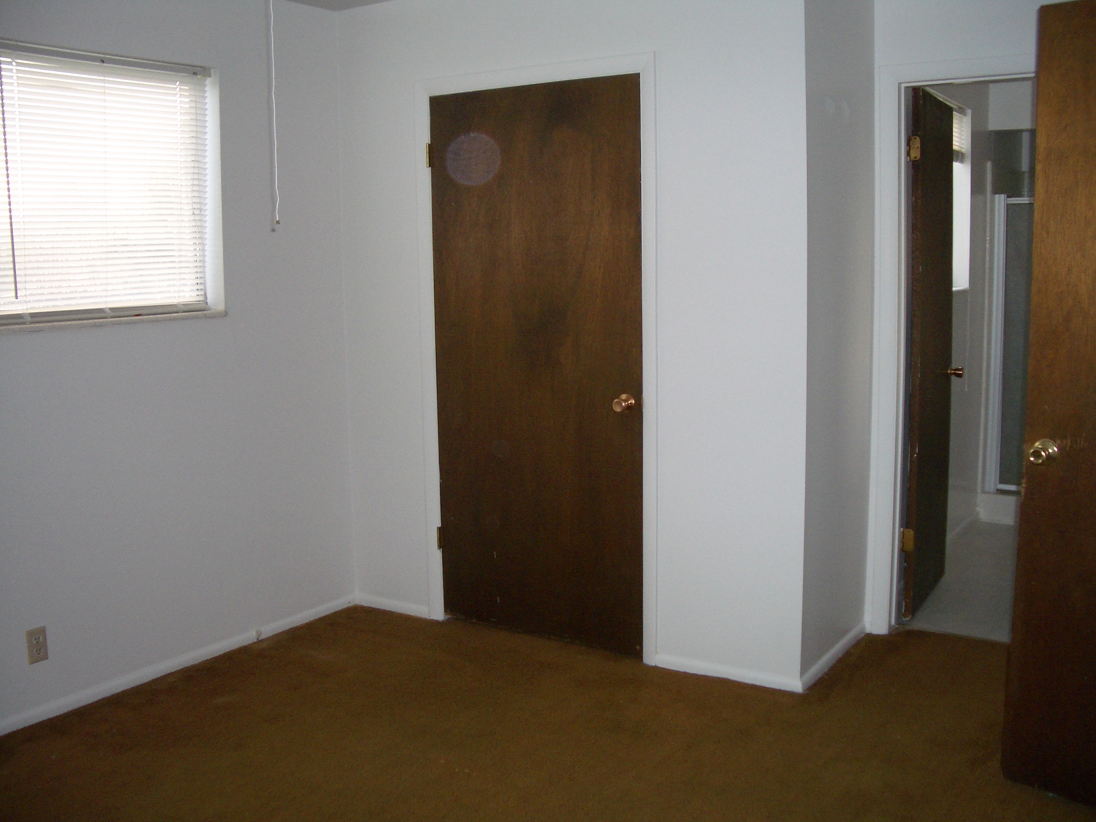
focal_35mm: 35
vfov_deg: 40.7
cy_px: 411
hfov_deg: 52.6
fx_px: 1108
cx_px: 548
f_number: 2.6
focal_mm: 5.8
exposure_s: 1/60
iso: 100
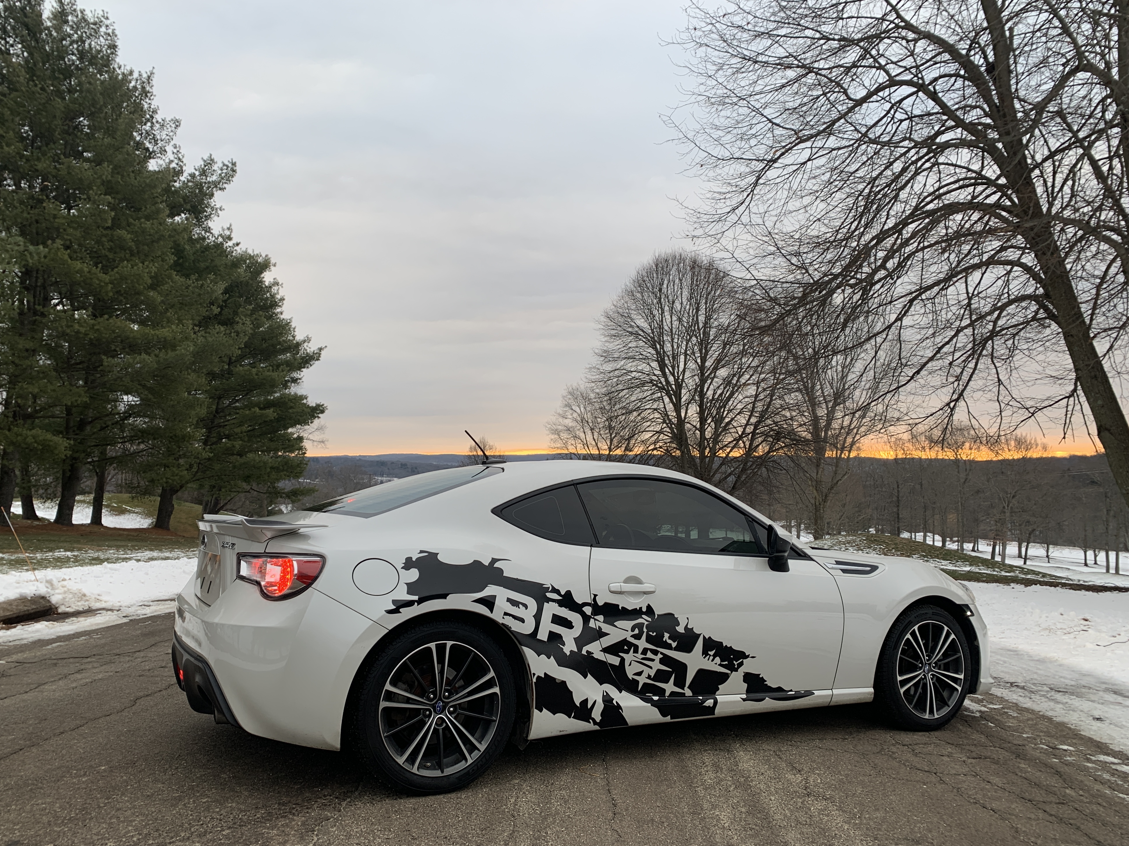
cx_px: 545
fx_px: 881
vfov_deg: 51.4
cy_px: 428
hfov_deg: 65.3
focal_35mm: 27
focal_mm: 4.25
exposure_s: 1/122
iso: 25
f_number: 1.8
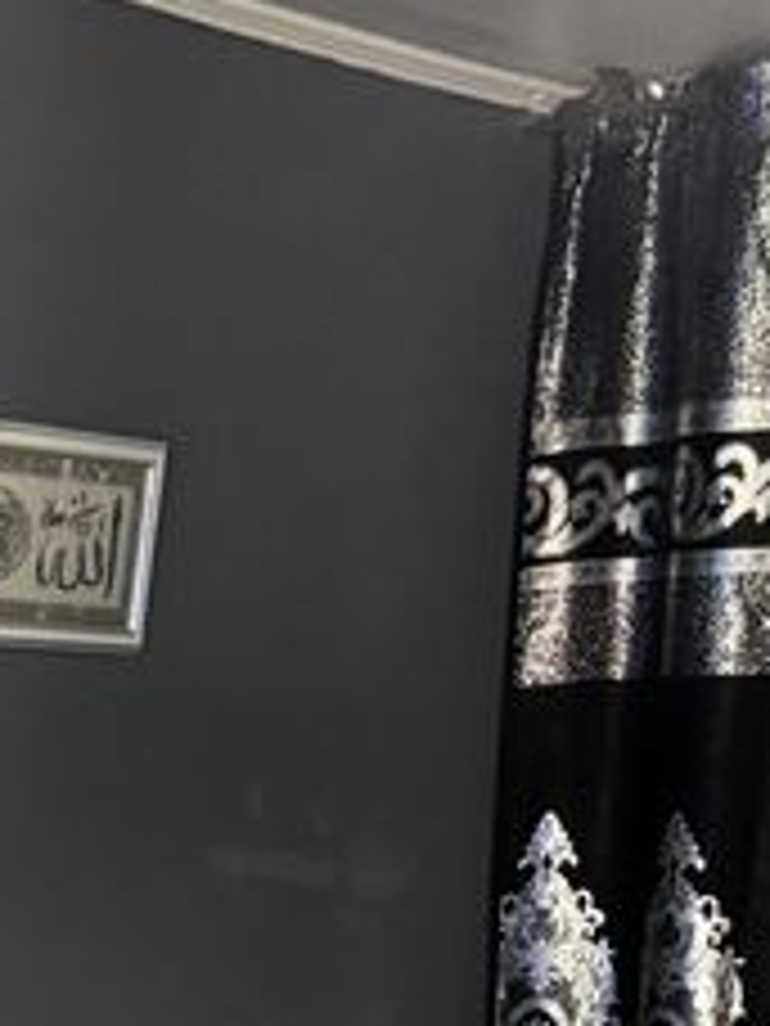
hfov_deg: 12.0
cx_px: -608
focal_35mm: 114
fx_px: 3381
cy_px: 1881
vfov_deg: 14.9
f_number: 1.6
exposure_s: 1/25
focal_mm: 5.96
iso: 640
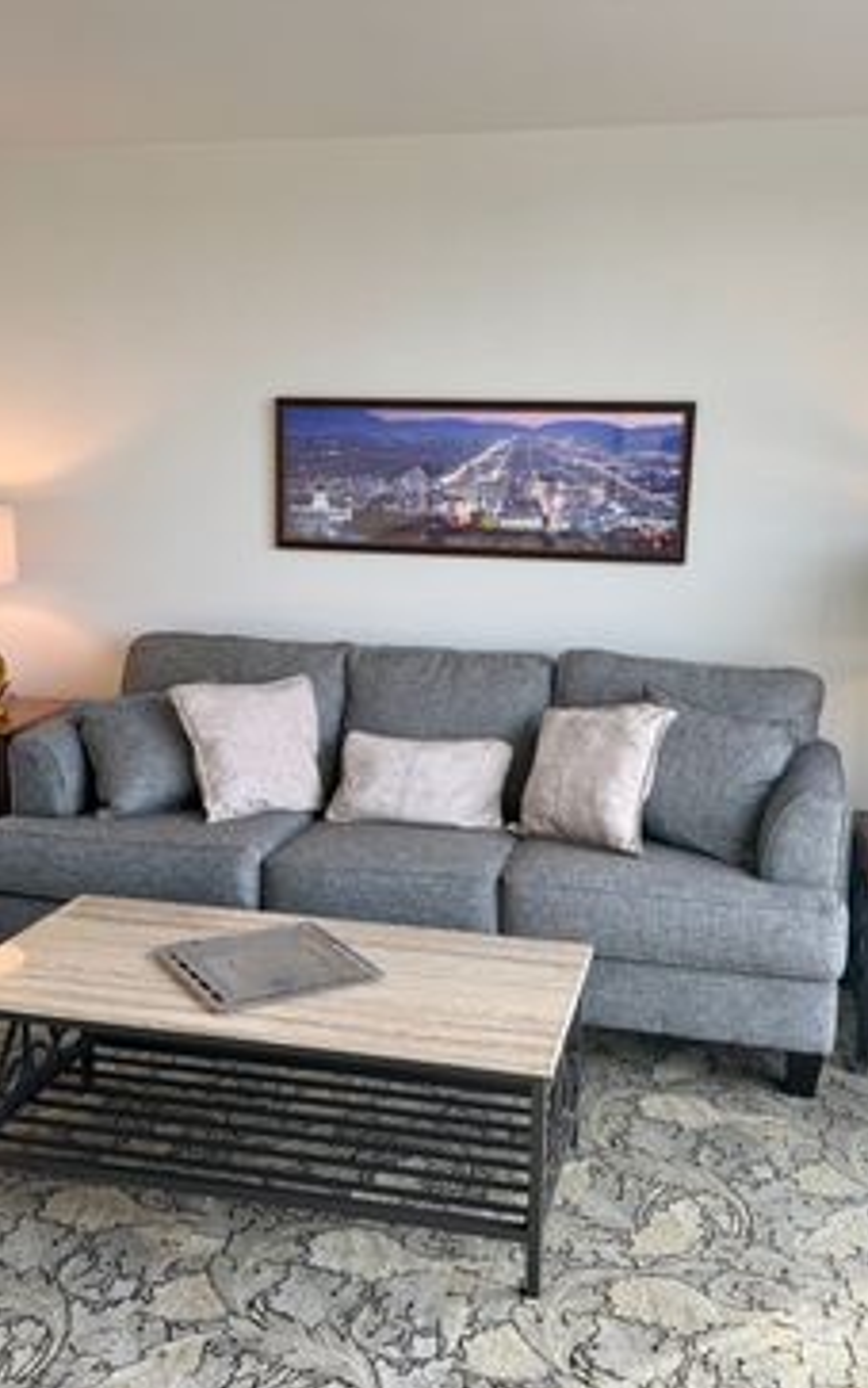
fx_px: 1324
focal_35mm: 35
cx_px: 398
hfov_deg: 36.3
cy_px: 698
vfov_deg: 55.3
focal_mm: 6.76
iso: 64
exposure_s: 1/257
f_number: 1.78
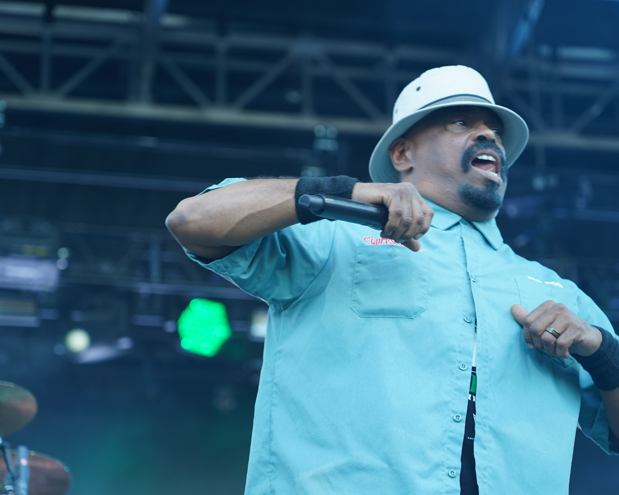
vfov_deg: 13.0
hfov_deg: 16.2
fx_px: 2180
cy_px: 249
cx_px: 358
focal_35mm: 119
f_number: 4
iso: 800
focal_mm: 105
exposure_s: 1/160
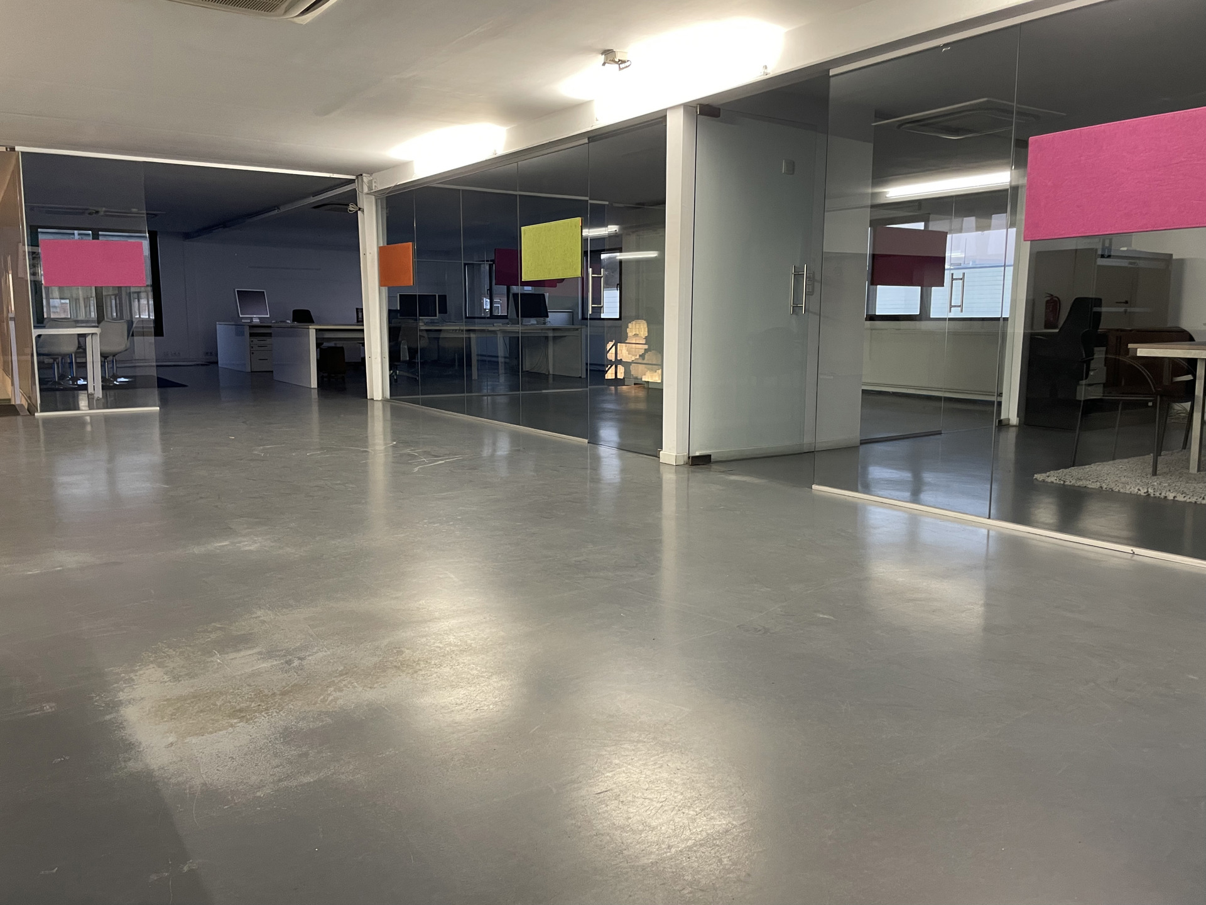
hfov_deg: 67.3
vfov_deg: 53.1
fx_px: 906
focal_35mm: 26
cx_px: 603
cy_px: 452
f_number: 1.6
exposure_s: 1/50
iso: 160
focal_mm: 4.2
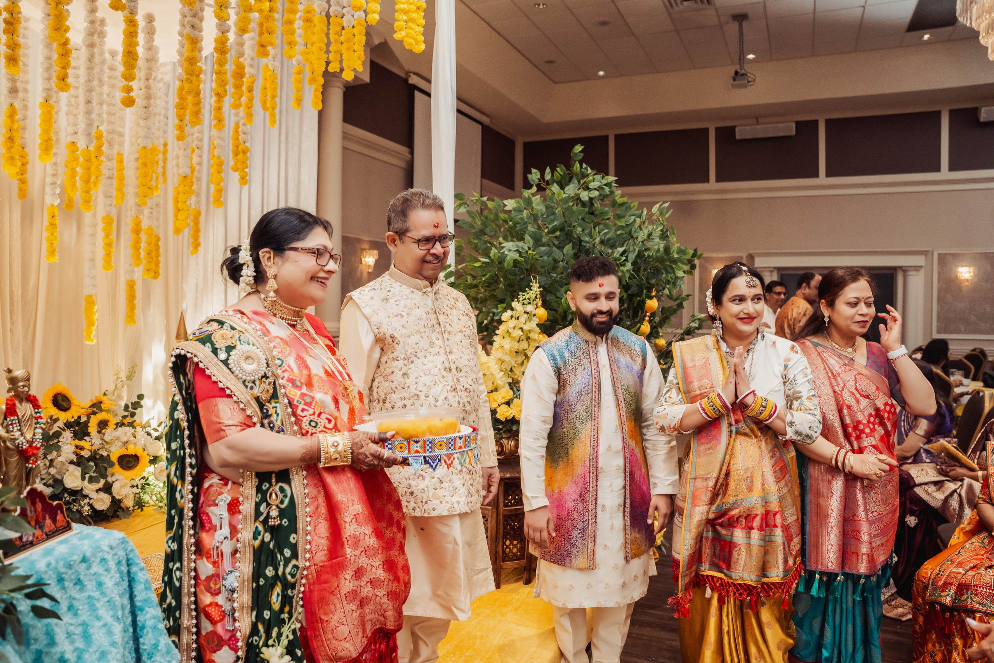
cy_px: 332
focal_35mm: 24
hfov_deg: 73.7
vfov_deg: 53.1
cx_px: 497
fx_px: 663
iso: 1250
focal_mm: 24
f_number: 3.5
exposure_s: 1/200
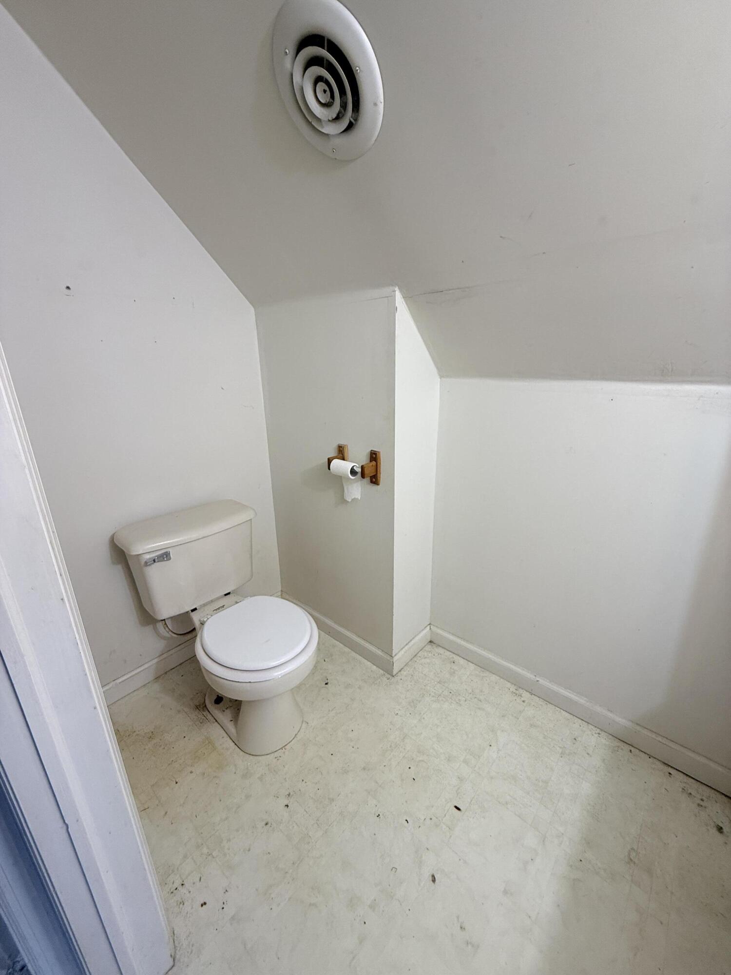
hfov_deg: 85.7
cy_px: 488
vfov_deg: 102.1
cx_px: 366
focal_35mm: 14
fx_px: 394
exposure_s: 1/60
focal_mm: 2.22
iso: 200
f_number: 2.2
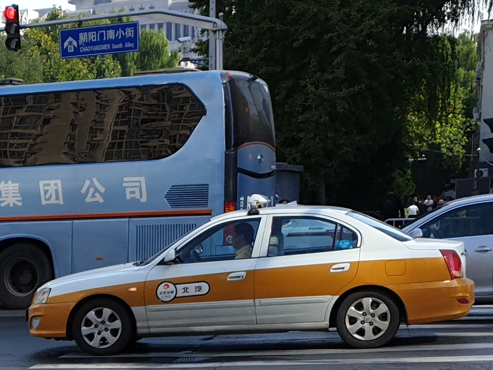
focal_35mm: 26
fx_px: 370
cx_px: 246
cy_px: 185
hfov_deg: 67.3
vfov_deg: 53.1
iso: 50
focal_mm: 4.3
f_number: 2.4
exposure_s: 1/1700
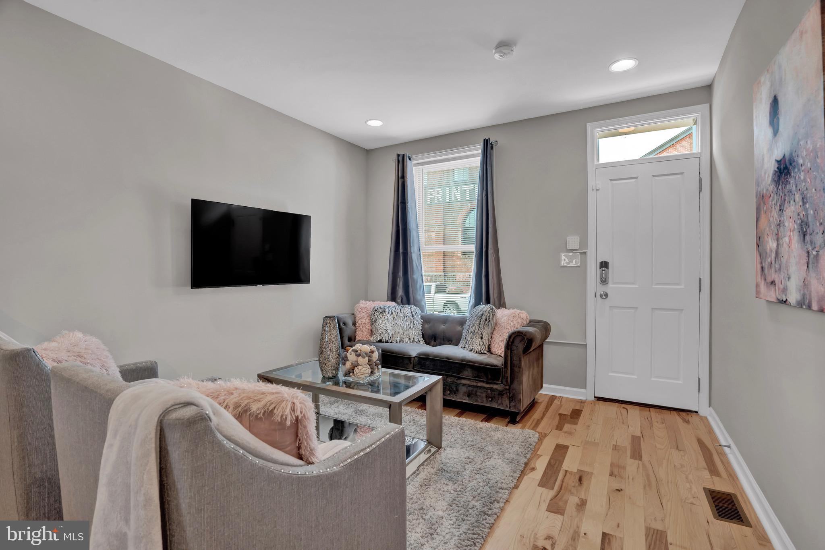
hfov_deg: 96.7
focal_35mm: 16
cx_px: 412
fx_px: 367
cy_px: 275
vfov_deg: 73.7
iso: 400
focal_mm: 16
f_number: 8
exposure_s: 1/20
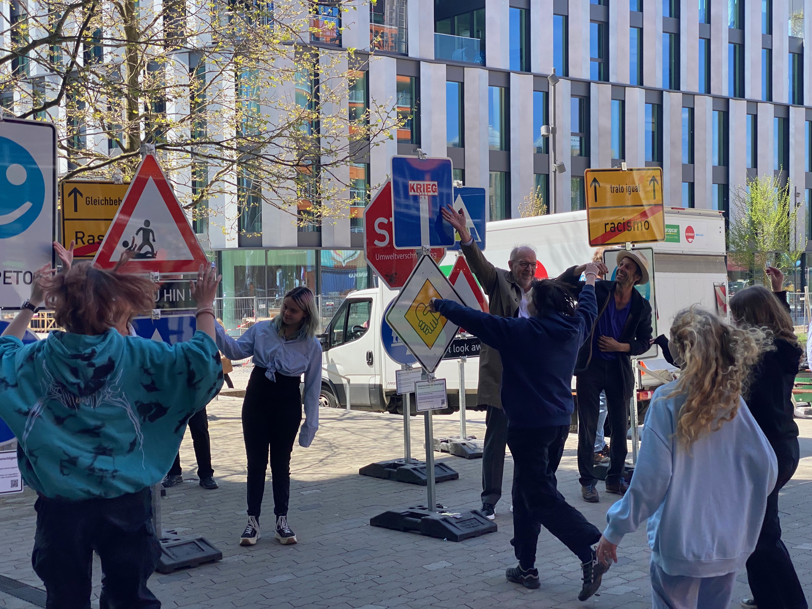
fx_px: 1220
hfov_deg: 36.8
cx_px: 406
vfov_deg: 28.0
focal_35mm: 52
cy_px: 304
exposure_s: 1/470
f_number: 2
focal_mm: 6
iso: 20
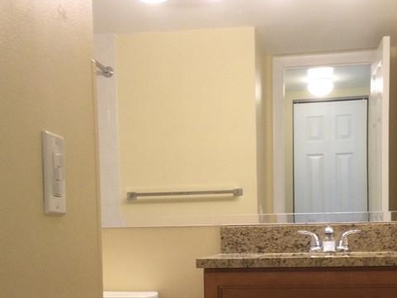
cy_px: 272
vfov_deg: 21.7
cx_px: 232
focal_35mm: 66
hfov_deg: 29.3
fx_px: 757
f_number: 2.4
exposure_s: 1/30
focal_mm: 3.3
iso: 50
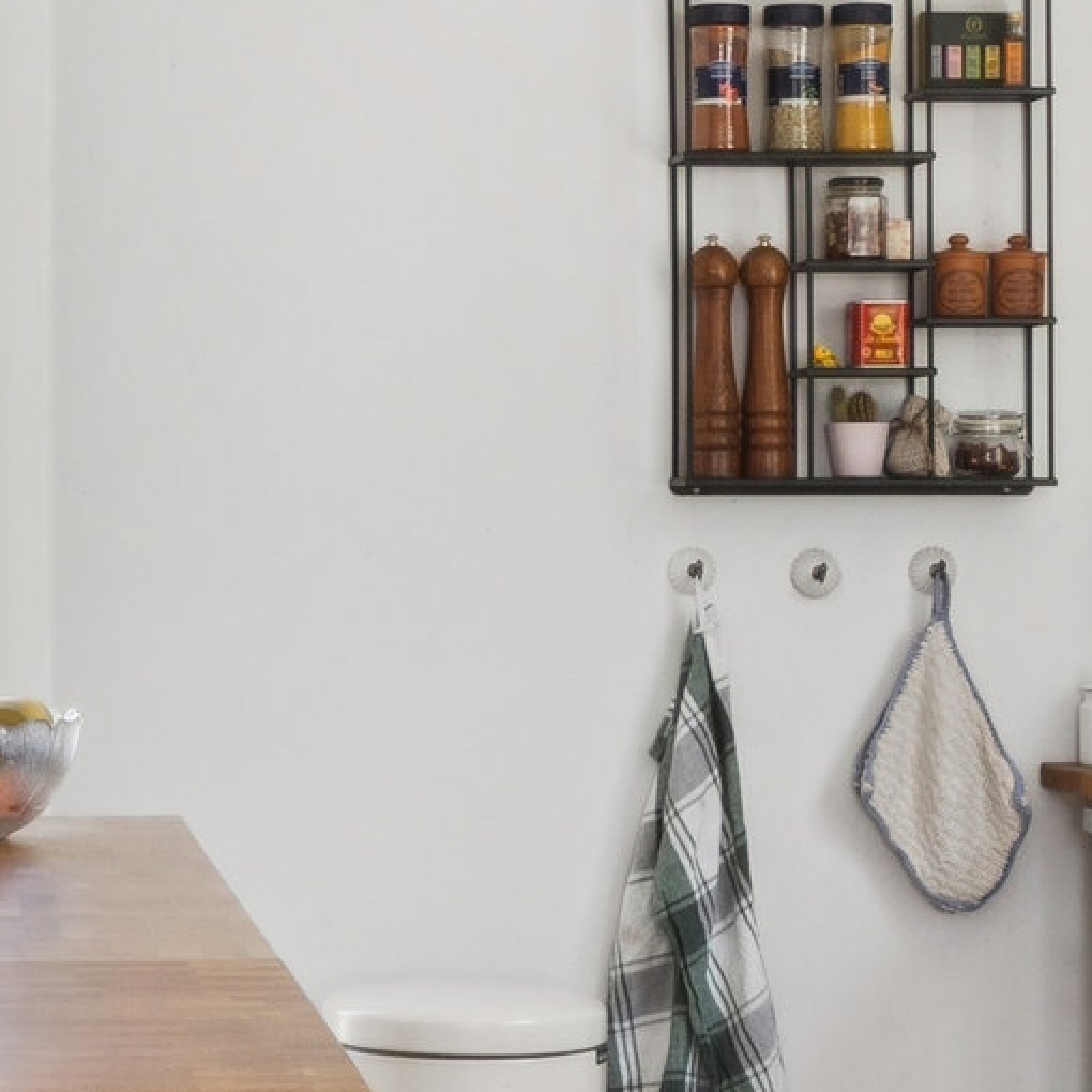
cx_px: 26
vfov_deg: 14.5
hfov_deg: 14.3
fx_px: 4283
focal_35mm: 120
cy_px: 420
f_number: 8
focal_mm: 16
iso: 200
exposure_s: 1/200
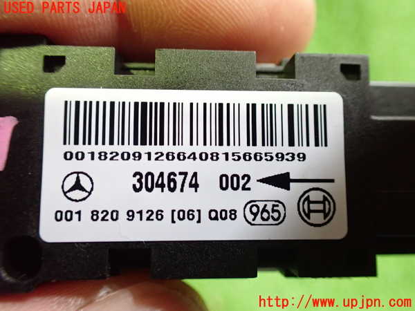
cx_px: 208
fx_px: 360
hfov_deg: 60.0
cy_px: 156
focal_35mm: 30
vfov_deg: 46.8
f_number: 2.3
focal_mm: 5.4
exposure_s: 1/30
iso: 800
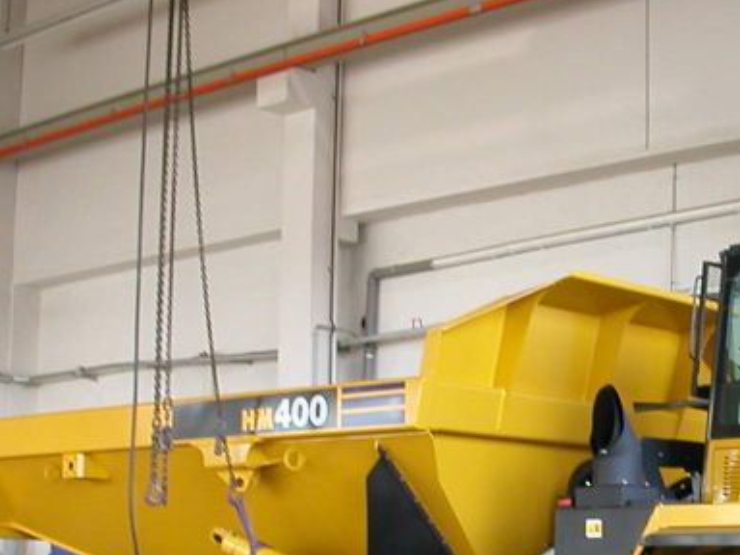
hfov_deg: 24.7
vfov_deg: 18.8
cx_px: 646
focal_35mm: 77
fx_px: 1646
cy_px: 505
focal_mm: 5.6
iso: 100
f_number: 2.7
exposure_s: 1/52.9
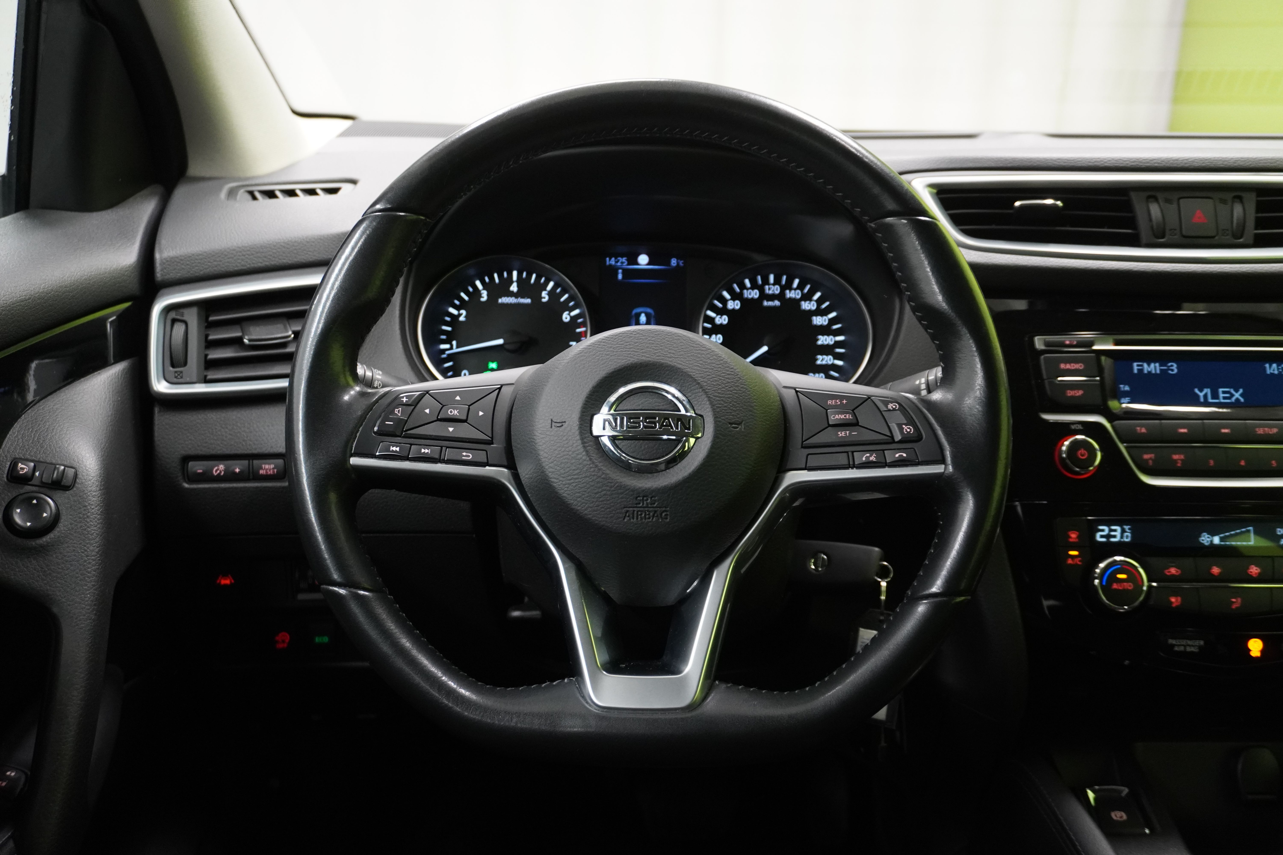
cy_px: 428
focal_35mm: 34
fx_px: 1229
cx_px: 642
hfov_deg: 55.1
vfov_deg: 38.4
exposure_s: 1/40
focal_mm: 23
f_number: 4
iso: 2000
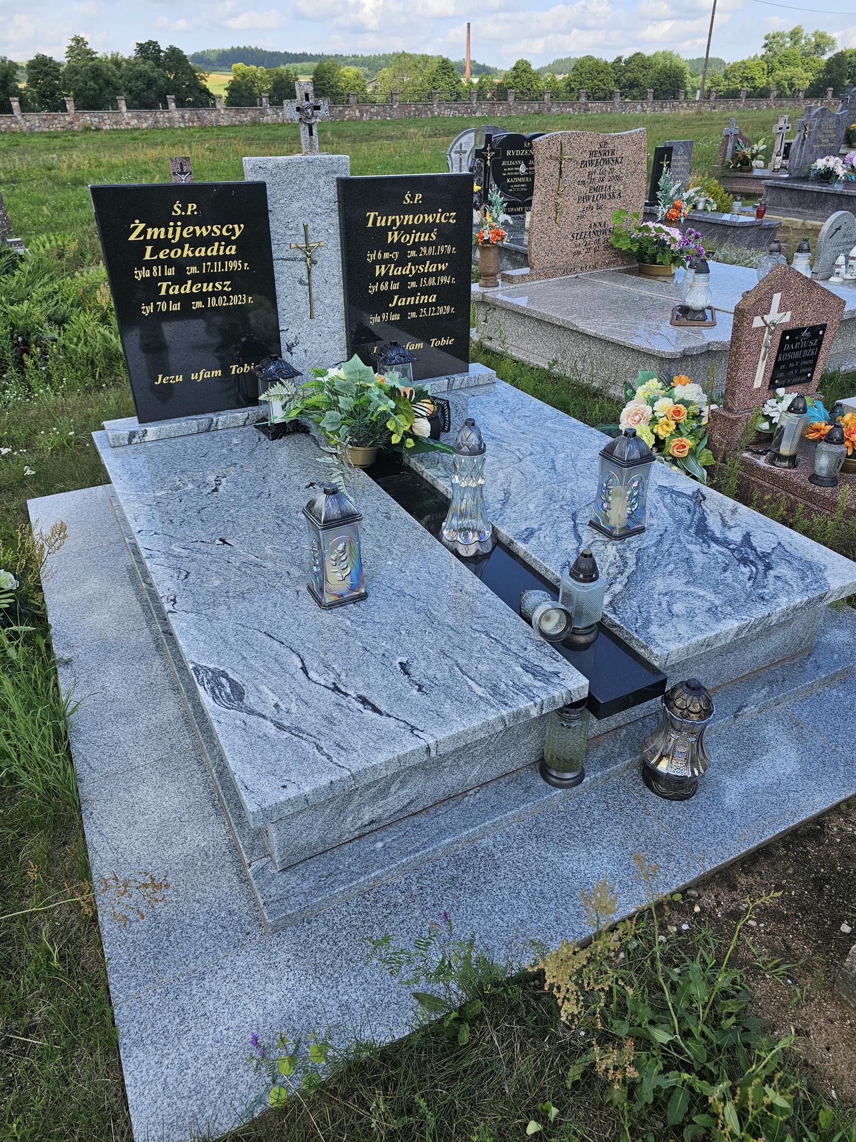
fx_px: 758
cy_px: 571
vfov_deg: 73.9
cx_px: 428
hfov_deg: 58.9
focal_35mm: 23
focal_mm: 6.3
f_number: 1.7
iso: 16
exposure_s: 1/474
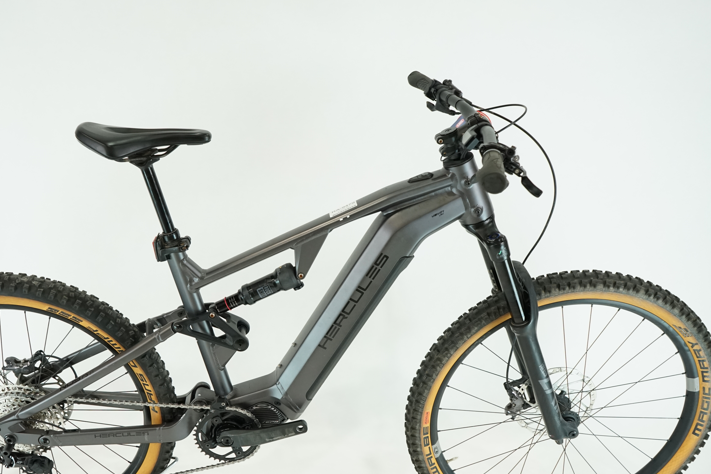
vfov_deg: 36.7
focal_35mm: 36
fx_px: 711
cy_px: 295
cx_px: 298
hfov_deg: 52.9
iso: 1600
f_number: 5.6
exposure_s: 1/200
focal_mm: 28
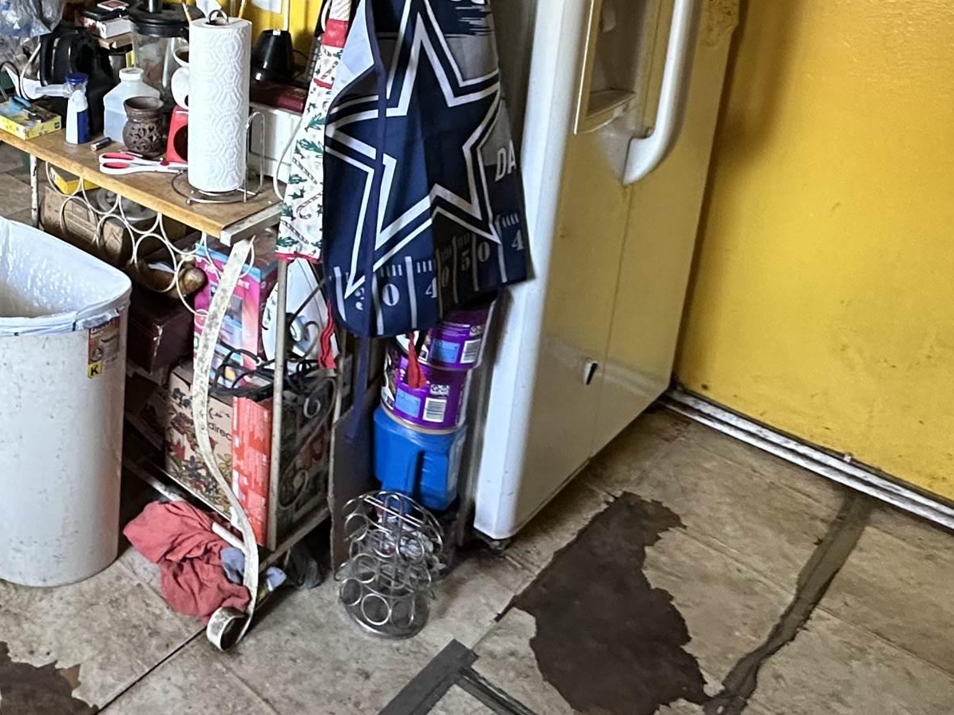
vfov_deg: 36.3
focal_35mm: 36
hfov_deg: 45.0
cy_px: 26
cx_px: 42
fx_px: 992
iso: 640
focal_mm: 2.22
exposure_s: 1/60
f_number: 2.2
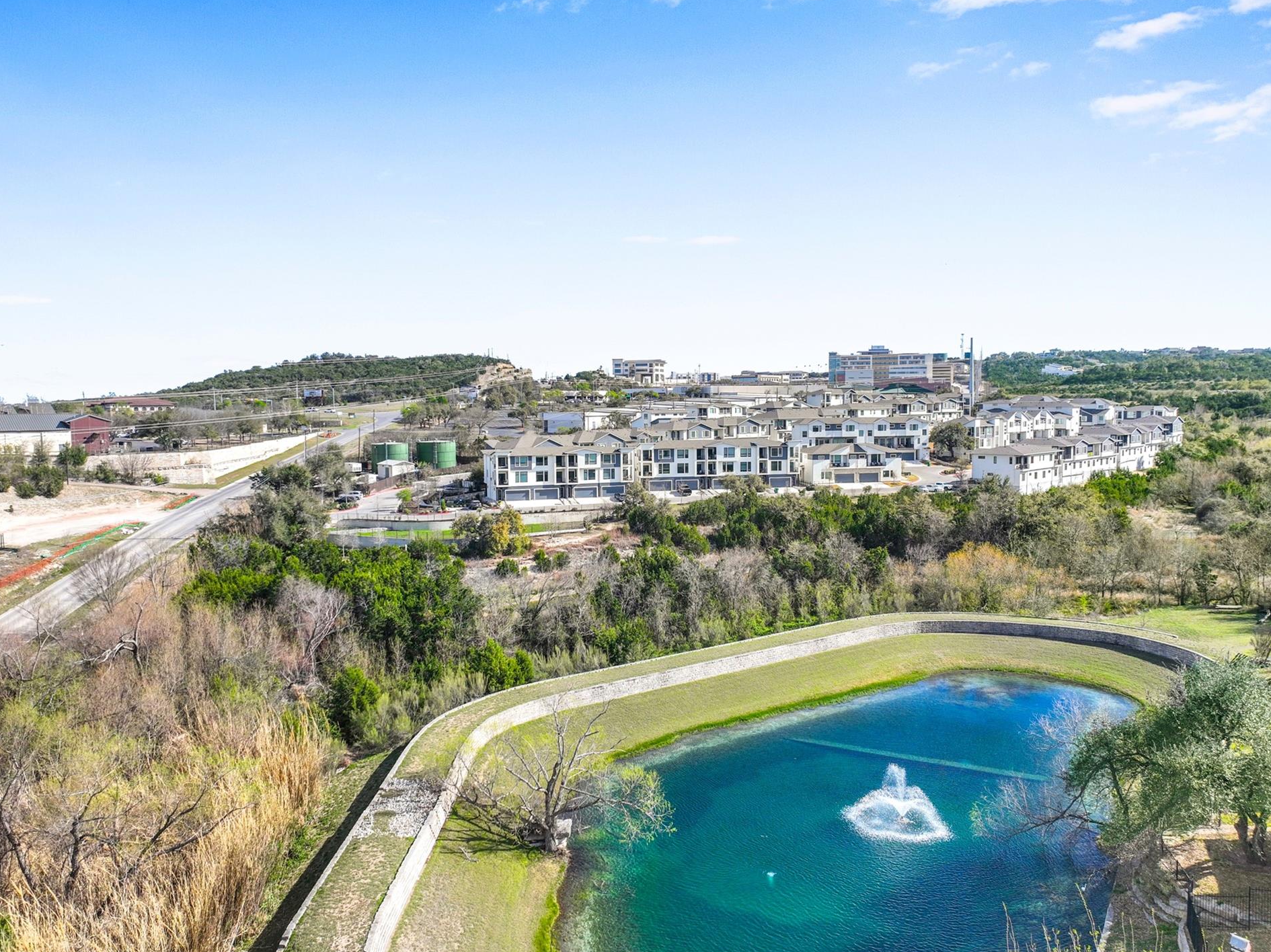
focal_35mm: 26
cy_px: 473
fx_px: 954
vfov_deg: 53.0
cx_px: 643
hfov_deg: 67.3
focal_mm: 12.29
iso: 120
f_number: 2.8
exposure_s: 1/1600
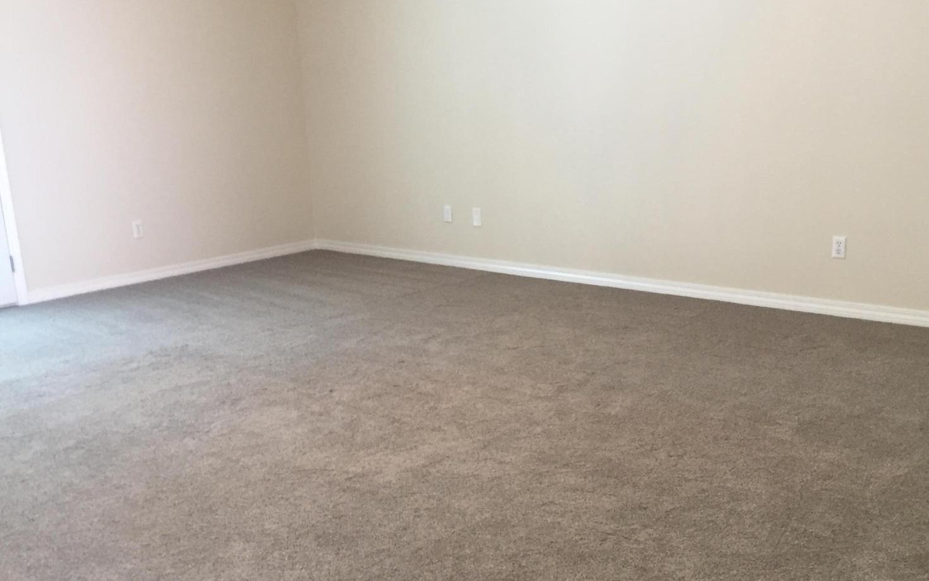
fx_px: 1063
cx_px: 475
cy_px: 352
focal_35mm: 42
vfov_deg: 30.5
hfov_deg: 47.2
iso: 125
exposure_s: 1/30
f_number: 2.2
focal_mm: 4.15
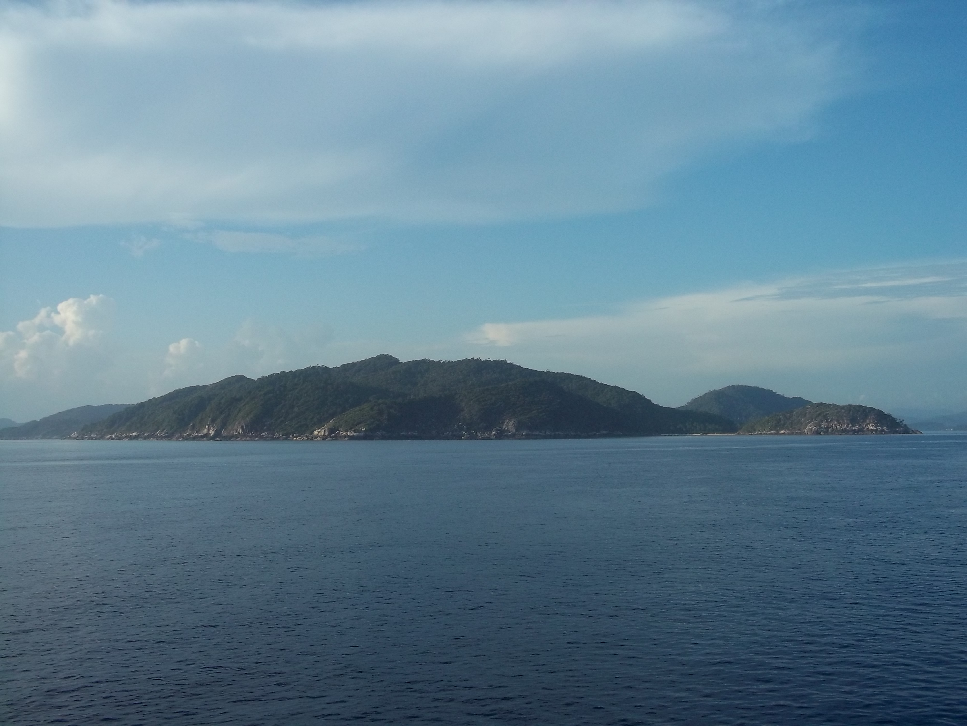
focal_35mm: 40
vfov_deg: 36.0
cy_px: 363
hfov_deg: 46.8
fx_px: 1117
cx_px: 484
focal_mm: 7.1
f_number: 6.3
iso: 80
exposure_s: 1/400
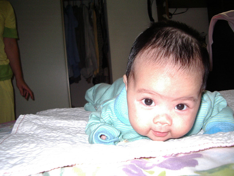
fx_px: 257
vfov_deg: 37.7
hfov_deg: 49.0
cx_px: 117
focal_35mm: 38
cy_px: 88
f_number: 2.6
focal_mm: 5.8
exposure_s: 1/60
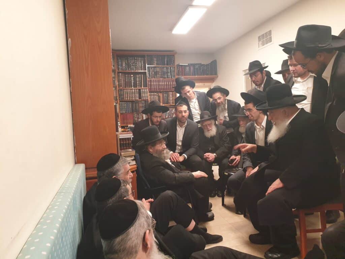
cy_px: 130
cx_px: 172
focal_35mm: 26
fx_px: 259
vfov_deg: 53.1
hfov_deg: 67.3
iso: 320
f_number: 2.4
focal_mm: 4.3
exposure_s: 1/33
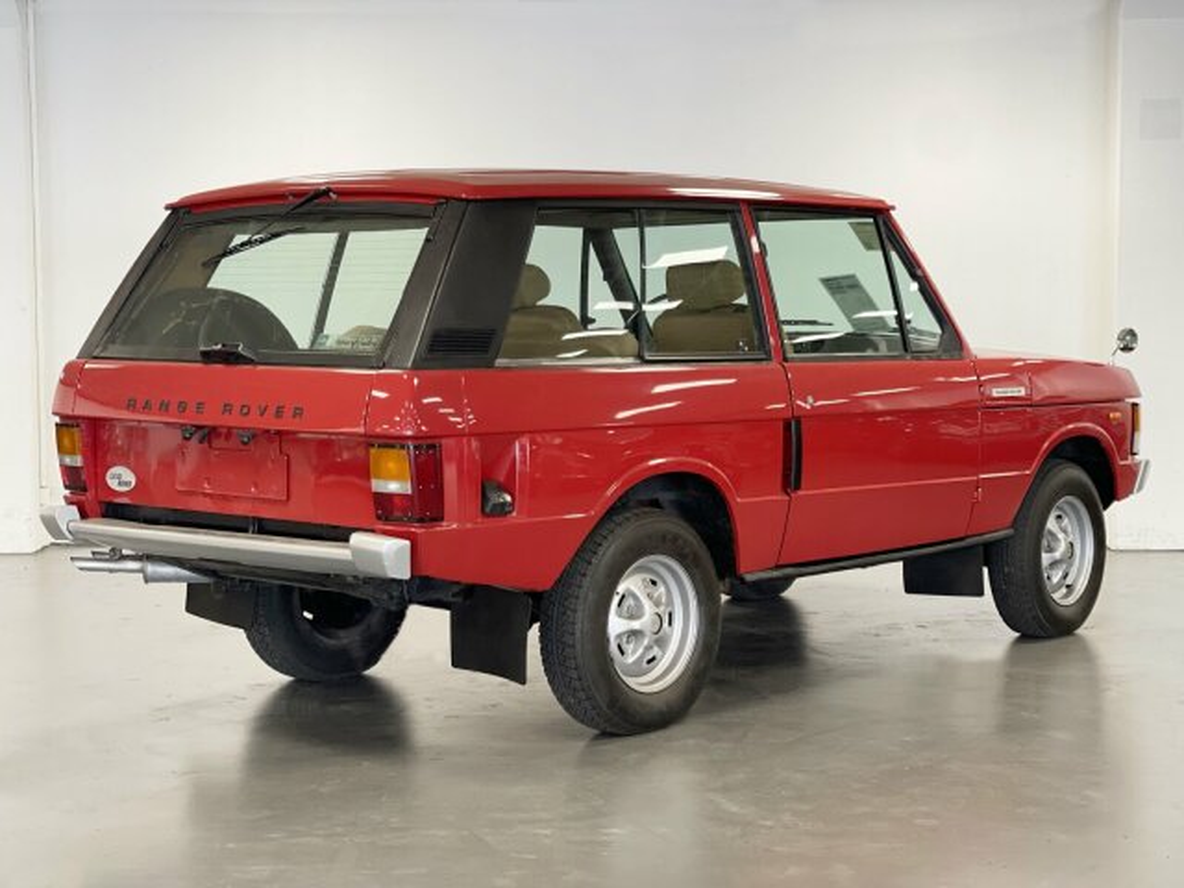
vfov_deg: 22.9
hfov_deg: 30.3
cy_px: 444
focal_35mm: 64
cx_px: 592
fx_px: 2189
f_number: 2.2
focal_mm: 7.5
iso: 250
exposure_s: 1/84
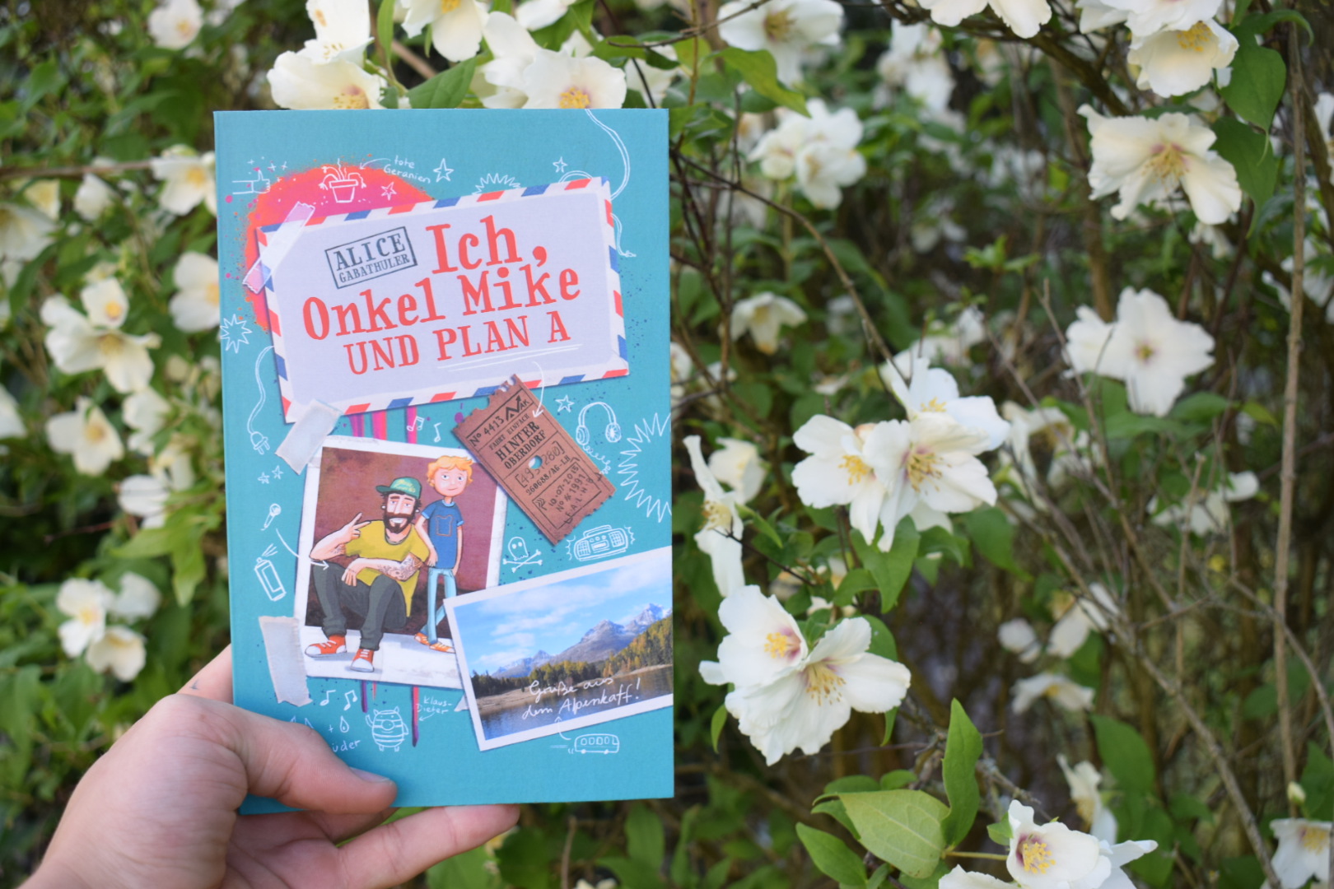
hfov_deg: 46.4
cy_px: 444
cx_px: 667
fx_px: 1556
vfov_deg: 31.9
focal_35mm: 42
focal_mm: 28
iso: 400
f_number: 5.6
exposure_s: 1/125
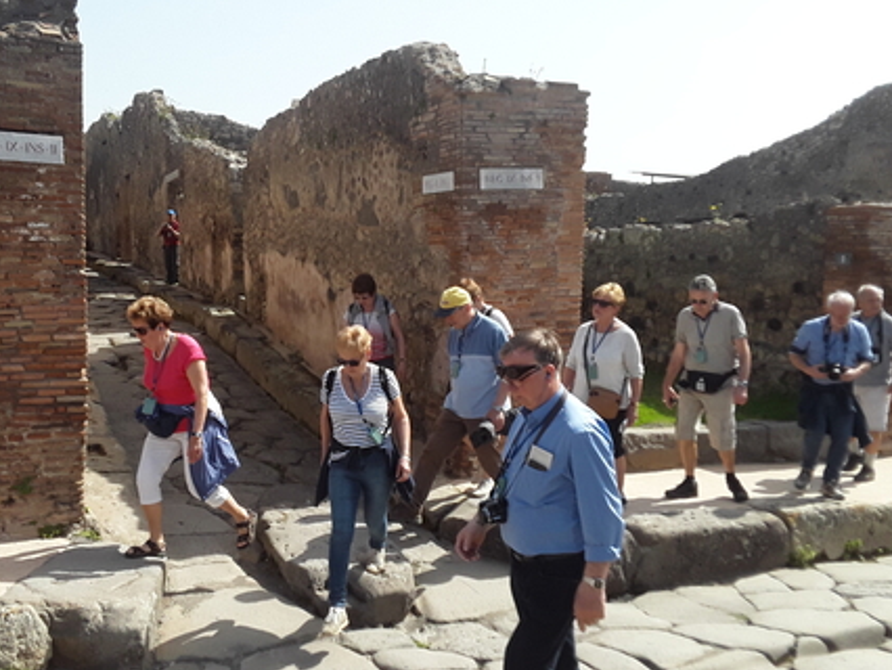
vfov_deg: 37.8
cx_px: 341
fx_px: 980
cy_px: 345
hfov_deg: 48.5
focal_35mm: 38
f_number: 1.9
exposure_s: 1/1157
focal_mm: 2.91
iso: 40
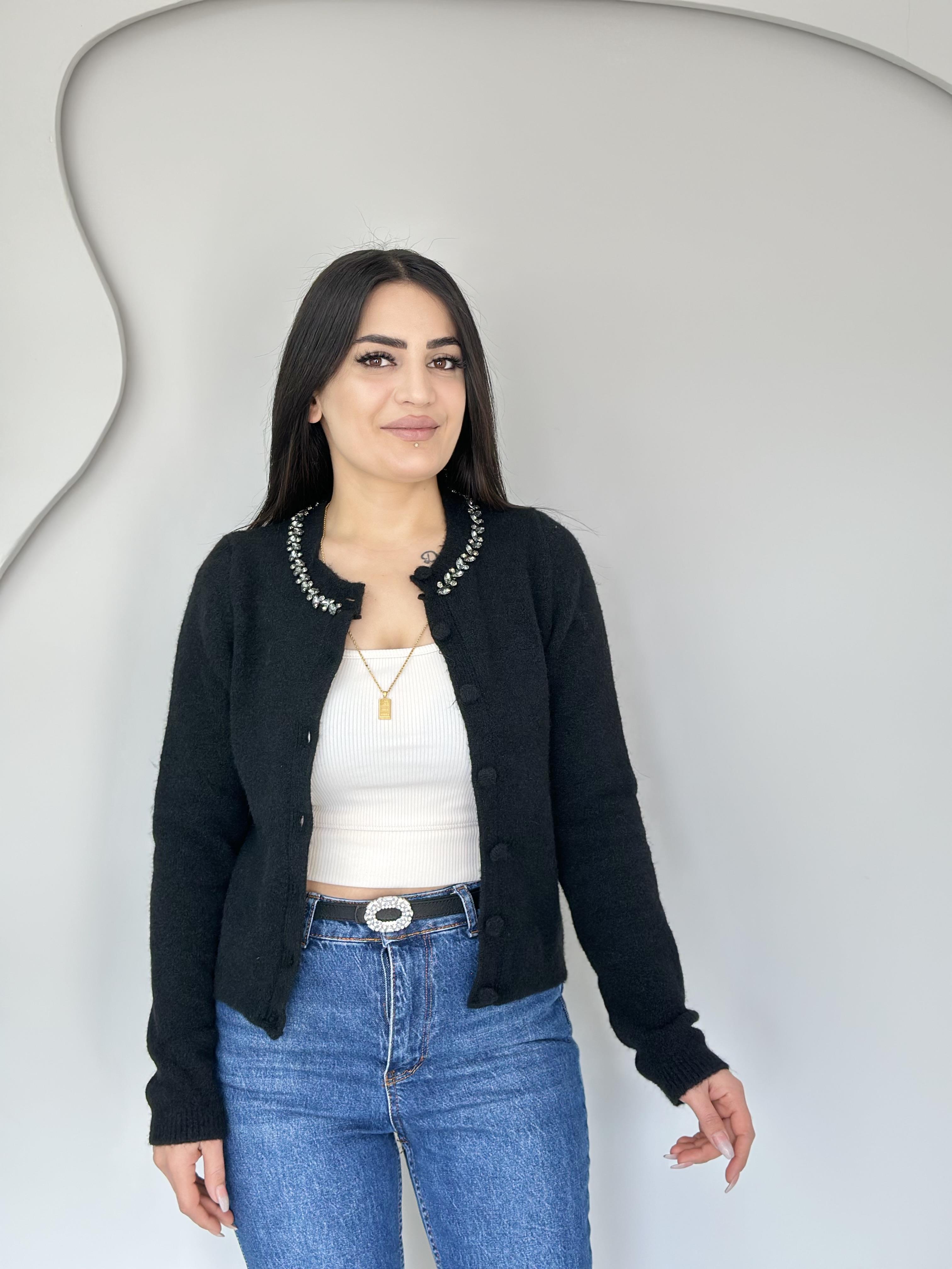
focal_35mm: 48
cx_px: 476
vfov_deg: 39.7
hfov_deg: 30.3
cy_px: 634
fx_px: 1760
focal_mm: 6.86
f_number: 1.78
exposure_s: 1/119
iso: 80
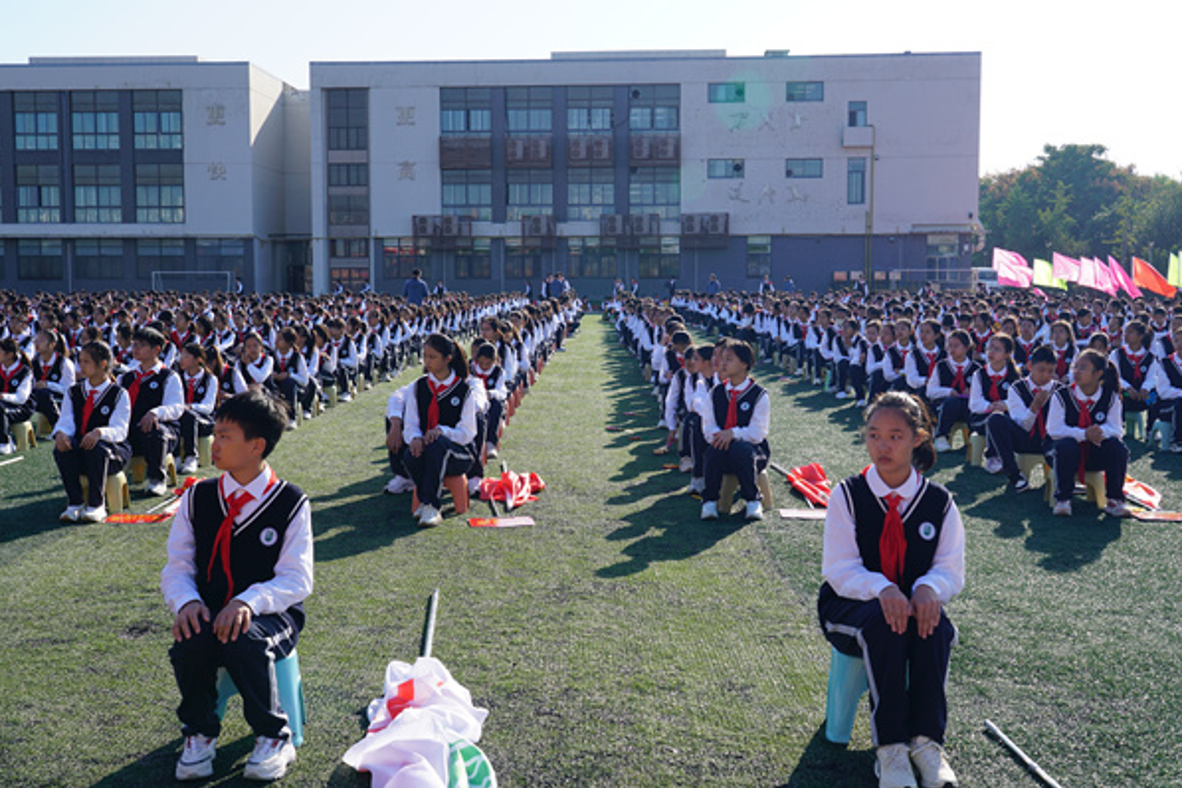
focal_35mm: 41
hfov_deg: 47.4
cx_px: 550
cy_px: 386
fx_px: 1346
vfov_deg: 32.6
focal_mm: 34
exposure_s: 1/160
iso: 100
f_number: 10
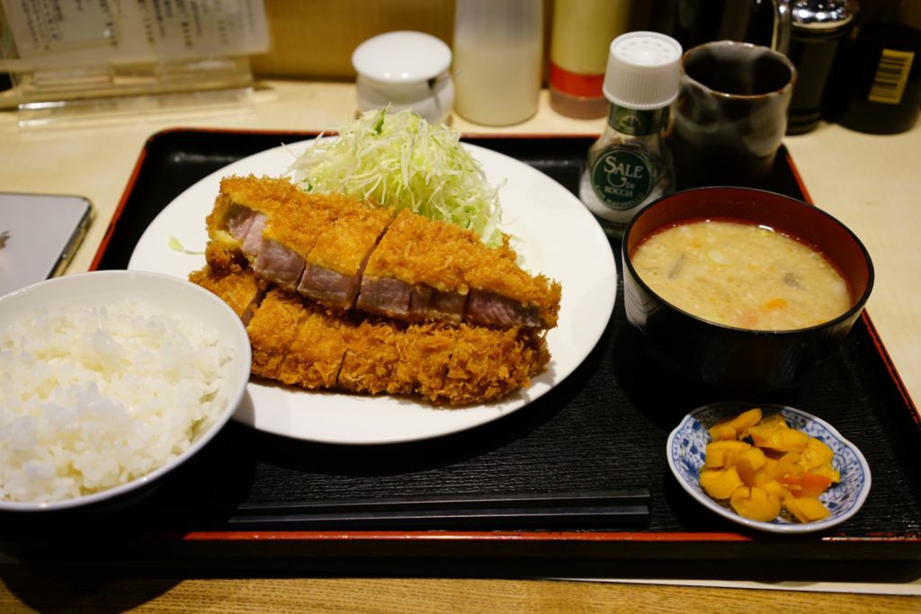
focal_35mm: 35
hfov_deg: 54.4
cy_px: 307
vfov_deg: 37.9
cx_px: 460
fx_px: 895
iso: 400
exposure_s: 1/60
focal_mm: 35
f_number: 4.5
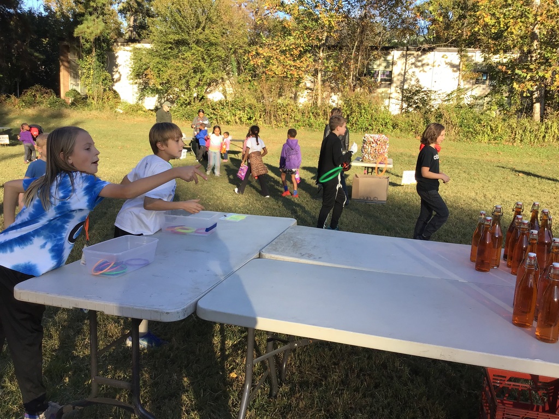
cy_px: 210
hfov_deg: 58.4
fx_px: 501
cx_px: 280
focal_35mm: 31
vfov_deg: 45.4
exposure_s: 1/327
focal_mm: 3.3
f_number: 2.4
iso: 25
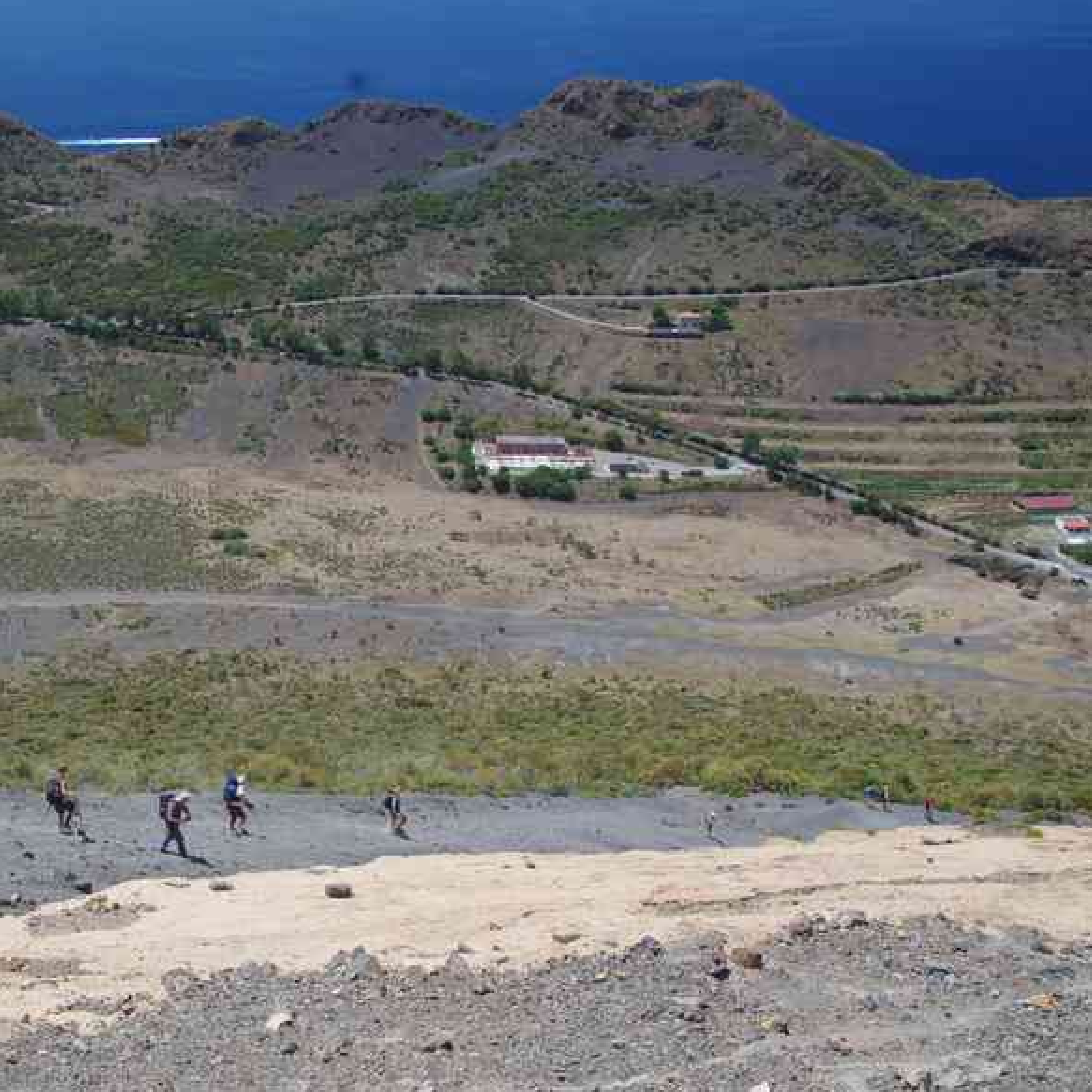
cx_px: 272
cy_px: 583
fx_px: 1713
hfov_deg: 34.6
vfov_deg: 35.3
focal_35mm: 48
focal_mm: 21.9
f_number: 11
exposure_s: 1/80
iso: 200
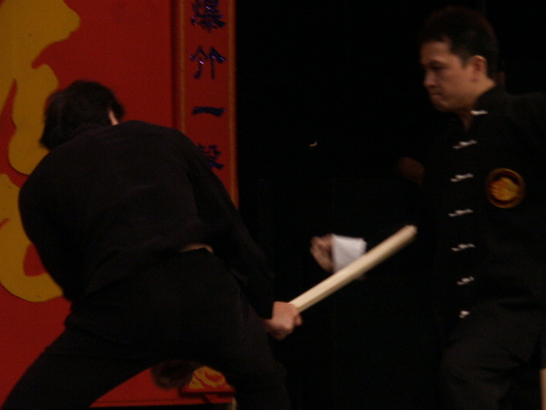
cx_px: 332
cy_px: 201
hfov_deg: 7.9
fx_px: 3960
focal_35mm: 251
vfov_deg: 5.9
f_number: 3.5
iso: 200
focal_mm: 50.69
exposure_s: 1/60
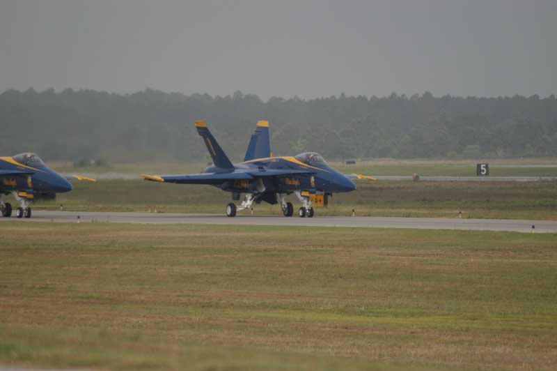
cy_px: 186
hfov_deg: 4.6
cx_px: 278
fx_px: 6957
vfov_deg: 3.0
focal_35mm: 450
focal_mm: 300
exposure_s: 1/2000
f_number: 5.6
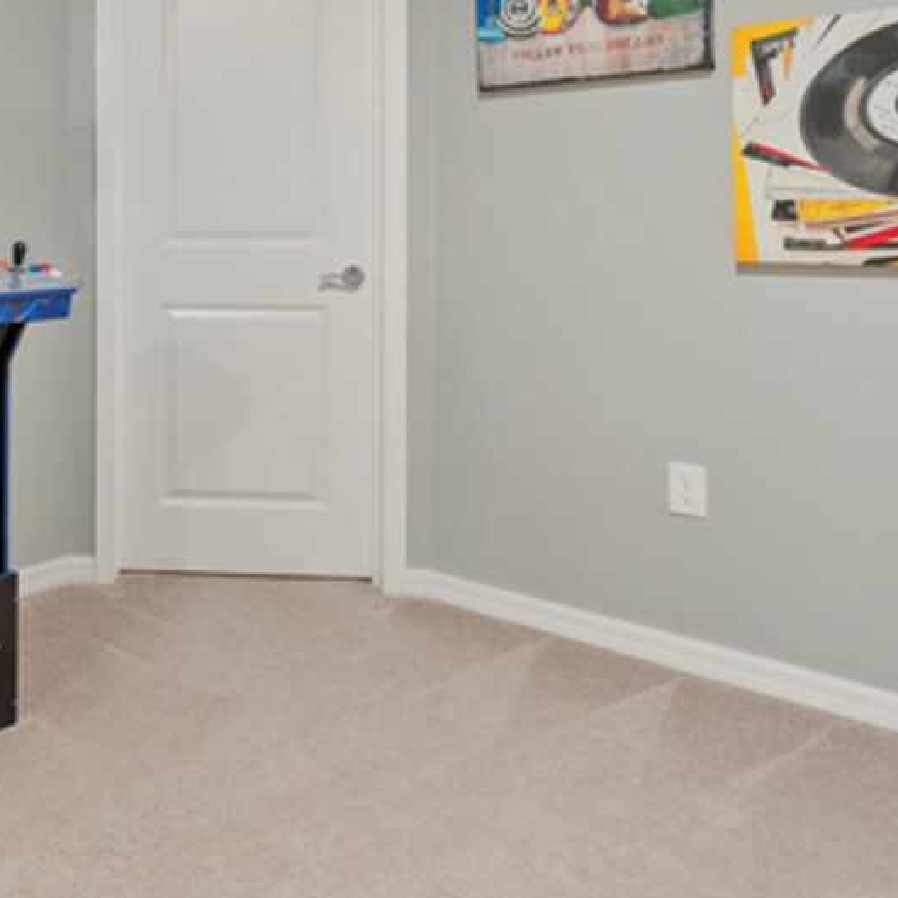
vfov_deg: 43.4
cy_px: 221
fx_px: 1086
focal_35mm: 37
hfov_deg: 39.4
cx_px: -8
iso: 500
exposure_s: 2
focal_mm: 18
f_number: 8
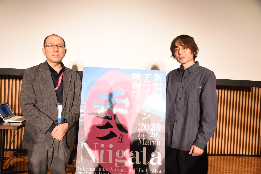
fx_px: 225
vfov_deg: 42.3
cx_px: 130
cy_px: 87
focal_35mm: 31
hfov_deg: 60.3
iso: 4000
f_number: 6.3
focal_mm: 31
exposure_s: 1/125
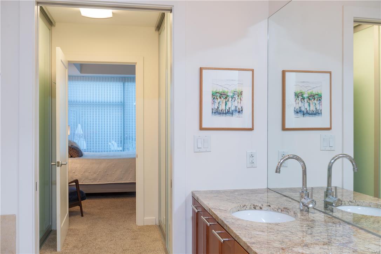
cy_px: 127
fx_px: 370
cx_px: 190
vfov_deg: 37.8
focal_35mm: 35
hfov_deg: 54.5
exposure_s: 1/20
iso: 320
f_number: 7.1
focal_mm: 35
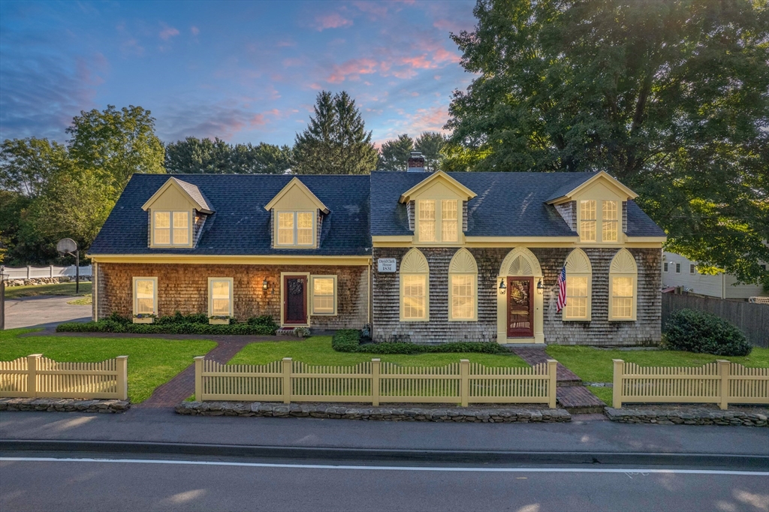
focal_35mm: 22
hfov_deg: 78.6
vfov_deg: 57.2
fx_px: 470
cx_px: 384
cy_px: 256
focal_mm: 8.38
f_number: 2.8
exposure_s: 1/1250
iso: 100
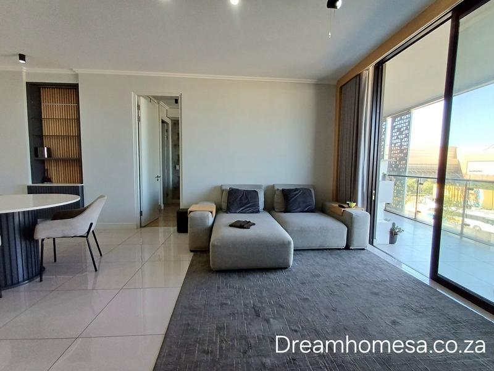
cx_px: 247
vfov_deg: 78.1
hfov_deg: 94.5
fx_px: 228
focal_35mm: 16
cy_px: 186
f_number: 2.2
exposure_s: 1/100
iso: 100
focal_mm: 1.64
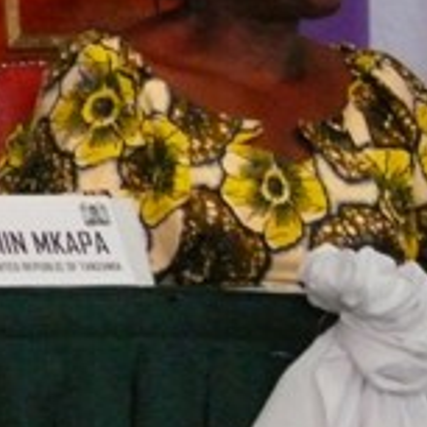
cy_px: 39
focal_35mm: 1352
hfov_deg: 1.3
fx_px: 18868
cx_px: 519
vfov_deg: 1.3
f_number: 3.7
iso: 800
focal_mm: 77.7
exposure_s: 1/25
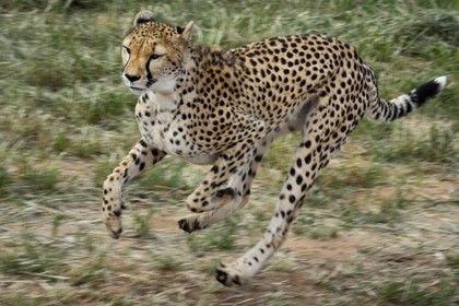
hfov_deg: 12.8
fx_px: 2040
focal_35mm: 160
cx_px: 230
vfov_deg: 8.6
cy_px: 153
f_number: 14
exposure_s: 1/400
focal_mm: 160
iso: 800
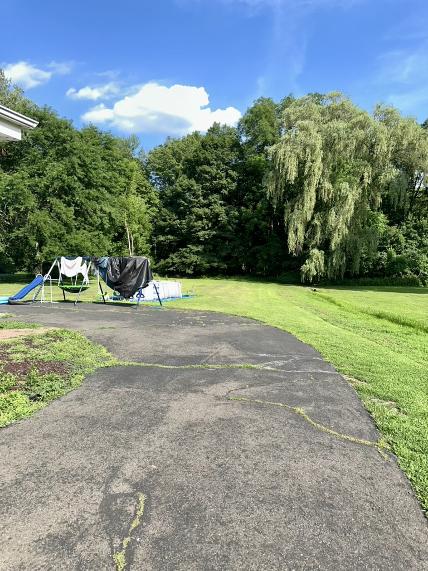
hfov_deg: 56.8
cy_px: 286
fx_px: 396
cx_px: 214
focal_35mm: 24
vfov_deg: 71.6
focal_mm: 6.86
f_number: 1.78
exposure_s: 1/3058
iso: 80
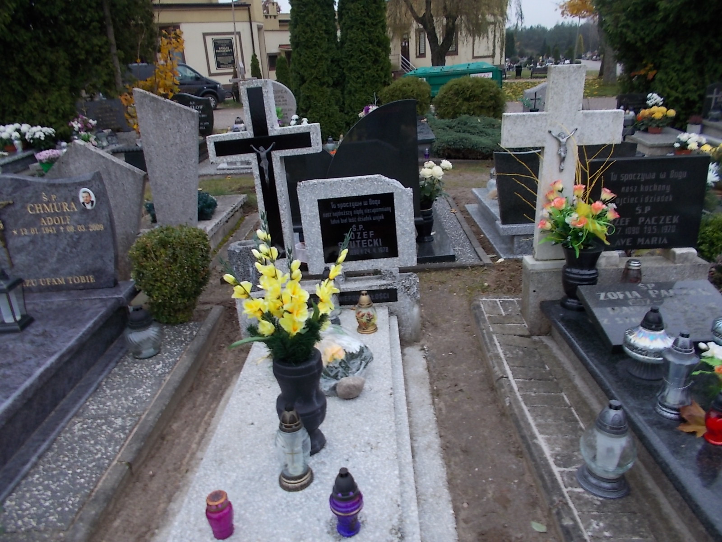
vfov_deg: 53.1
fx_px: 542
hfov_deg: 67.3
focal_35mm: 26
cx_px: 361
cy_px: 271
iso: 80
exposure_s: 1/40
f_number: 3.2
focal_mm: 4.6
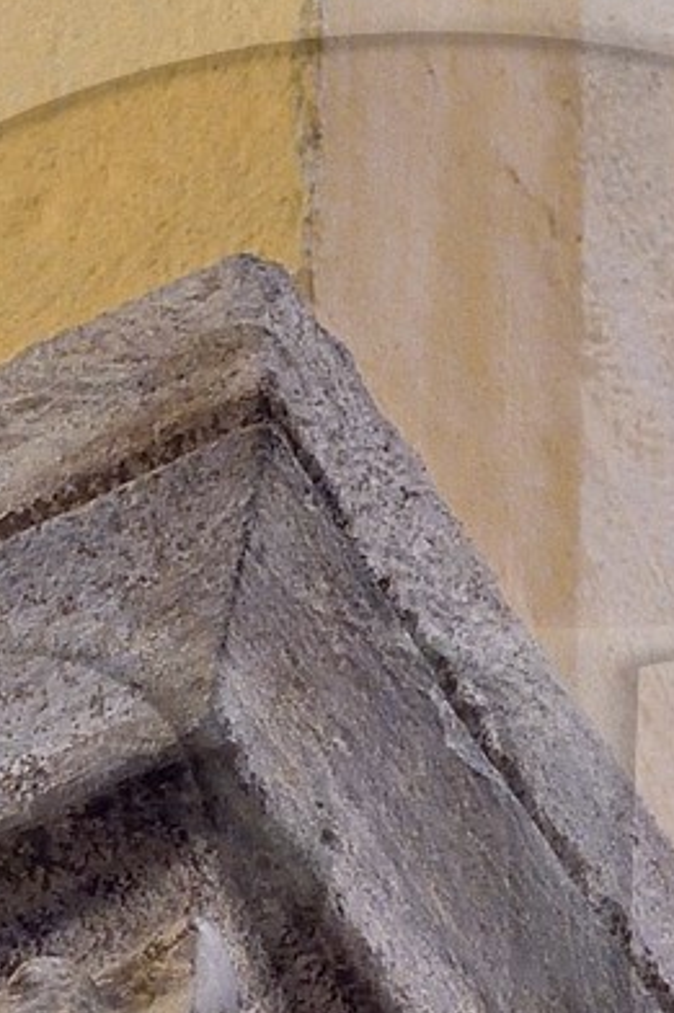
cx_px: 436
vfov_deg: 4.8
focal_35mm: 429
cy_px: 1110
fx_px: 12057
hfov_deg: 3.2
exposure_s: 1/25
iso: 1600
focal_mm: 70
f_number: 5
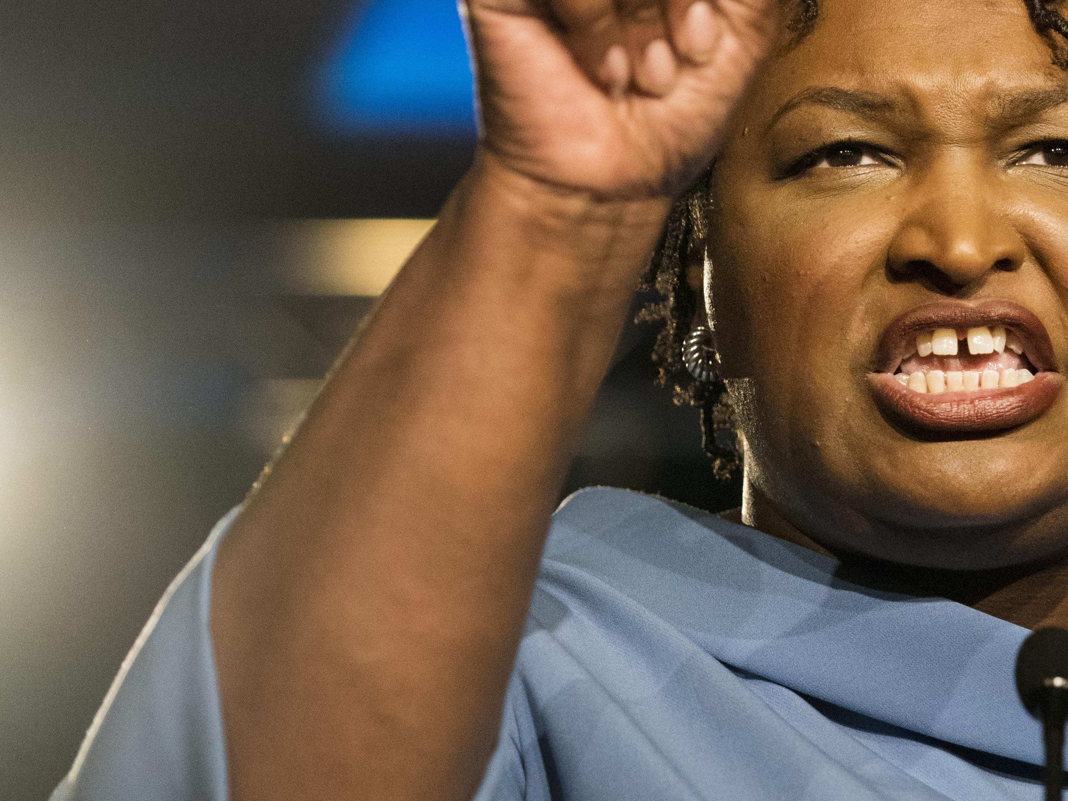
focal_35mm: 284
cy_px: 165
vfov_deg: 5.2
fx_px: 8763
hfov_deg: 7.0
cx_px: 890
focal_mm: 144
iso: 6400
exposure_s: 1/1600
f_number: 4
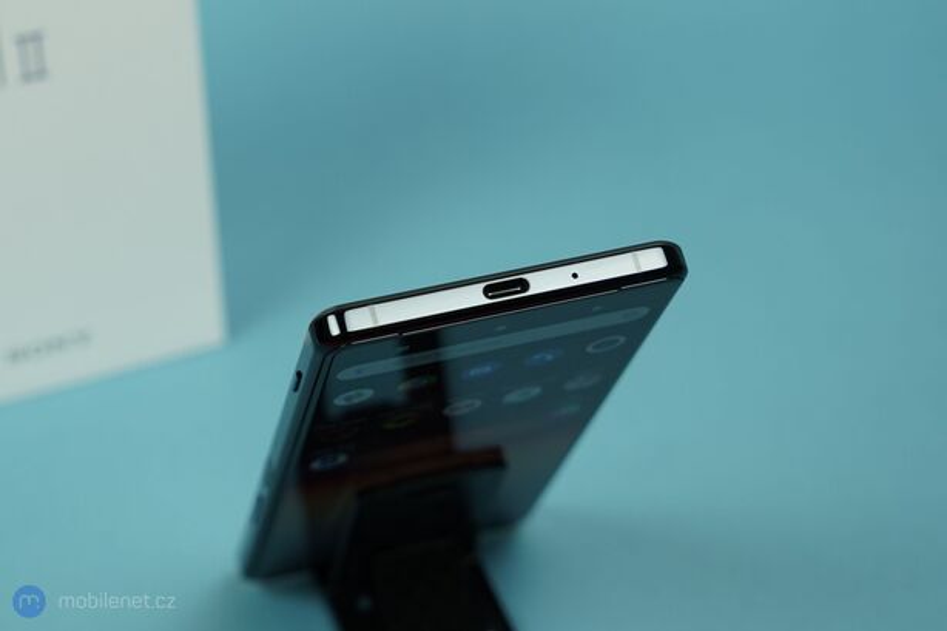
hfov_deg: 35.1
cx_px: 474
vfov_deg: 23.8
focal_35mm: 57
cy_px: 316
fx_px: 1499
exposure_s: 1/125
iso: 400
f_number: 5
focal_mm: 57
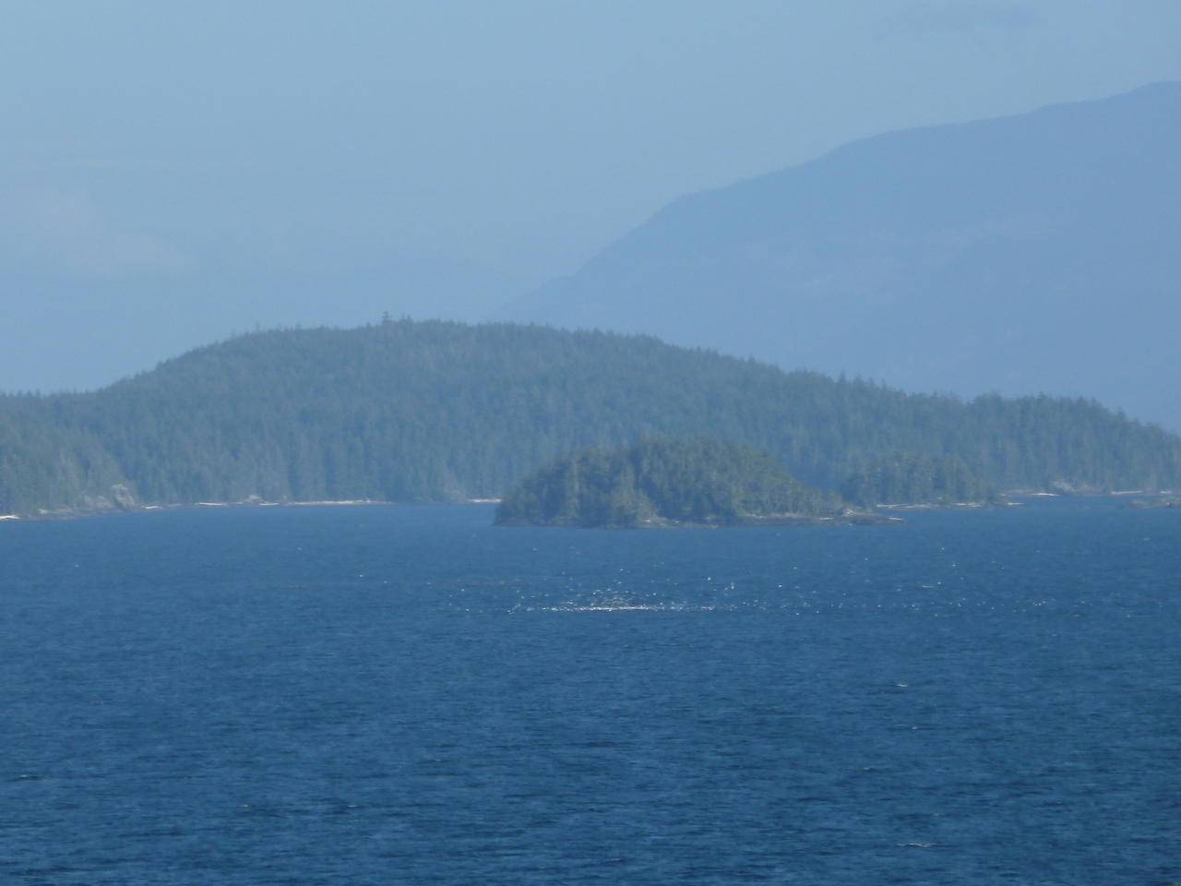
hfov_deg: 7.9
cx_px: 590
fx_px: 8529
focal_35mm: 250
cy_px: 443
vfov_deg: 5.9
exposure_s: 1/250
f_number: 5.9
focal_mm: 36
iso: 80
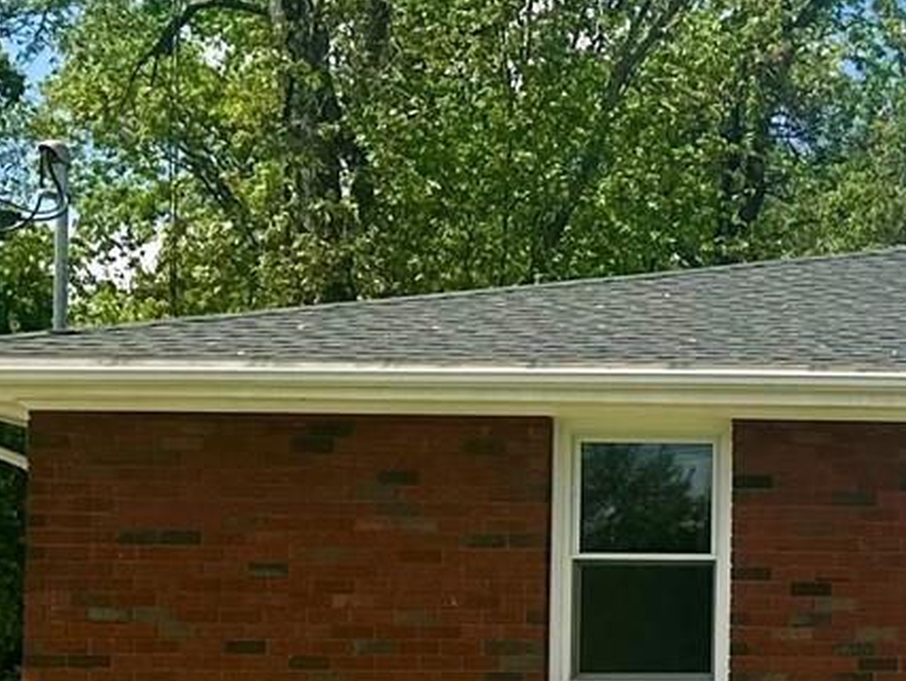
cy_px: 605
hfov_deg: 14.2
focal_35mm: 115
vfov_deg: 12.8
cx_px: 1850
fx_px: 3012
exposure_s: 1/5000
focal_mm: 6.86
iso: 80
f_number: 1.78
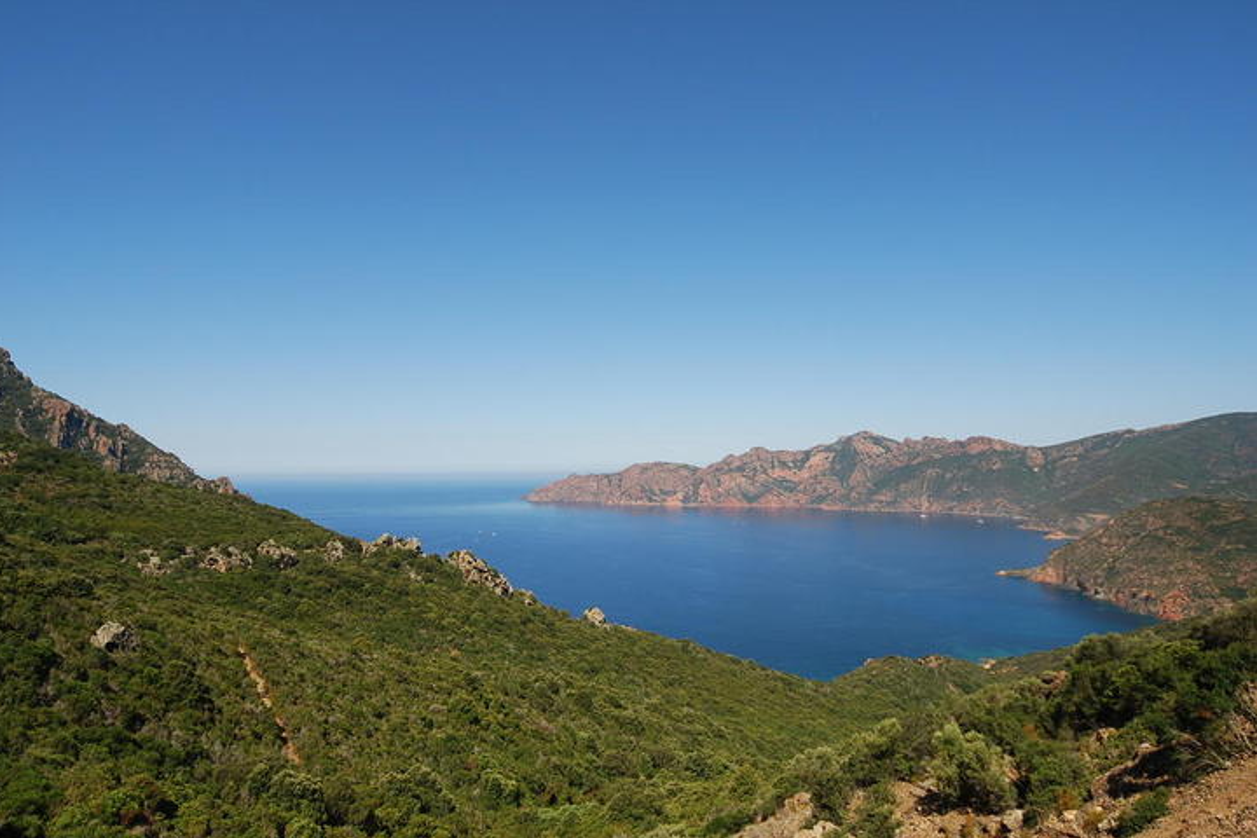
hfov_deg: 86.8
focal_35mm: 19
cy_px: 416
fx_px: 663
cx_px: 596
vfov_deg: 64.6
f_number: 10
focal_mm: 12
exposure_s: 1/250
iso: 180
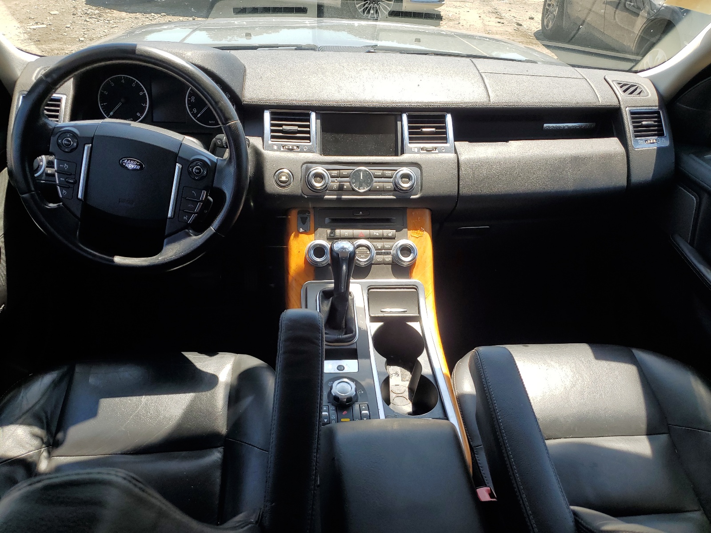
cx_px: 356
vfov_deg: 53.1
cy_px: 266
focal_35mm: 26
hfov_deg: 67.3
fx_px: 534
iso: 50
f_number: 1.5
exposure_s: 1/667
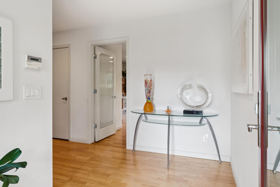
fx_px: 171
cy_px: 94
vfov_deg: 57.2
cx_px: 144
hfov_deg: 78.6
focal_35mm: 22
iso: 320
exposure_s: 1/13
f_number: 11
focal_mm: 20
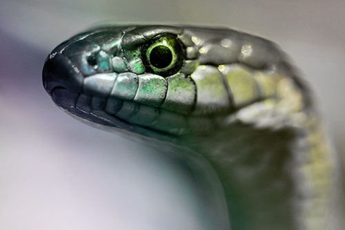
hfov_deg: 9.8
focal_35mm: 210
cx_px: 172
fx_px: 2012
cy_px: 115
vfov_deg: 6.5
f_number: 8.5
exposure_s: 1/2500
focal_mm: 210
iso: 720
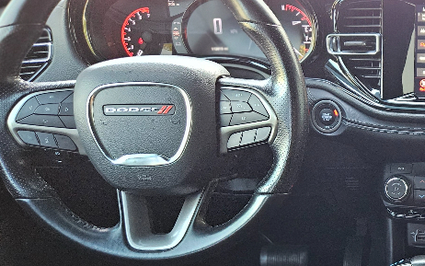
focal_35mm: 54
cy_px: 214
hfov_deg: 32.8
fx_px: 626
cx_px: 469
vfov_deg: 23.6
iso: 640
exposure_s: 1/120
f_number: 1.8
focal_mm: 5.4
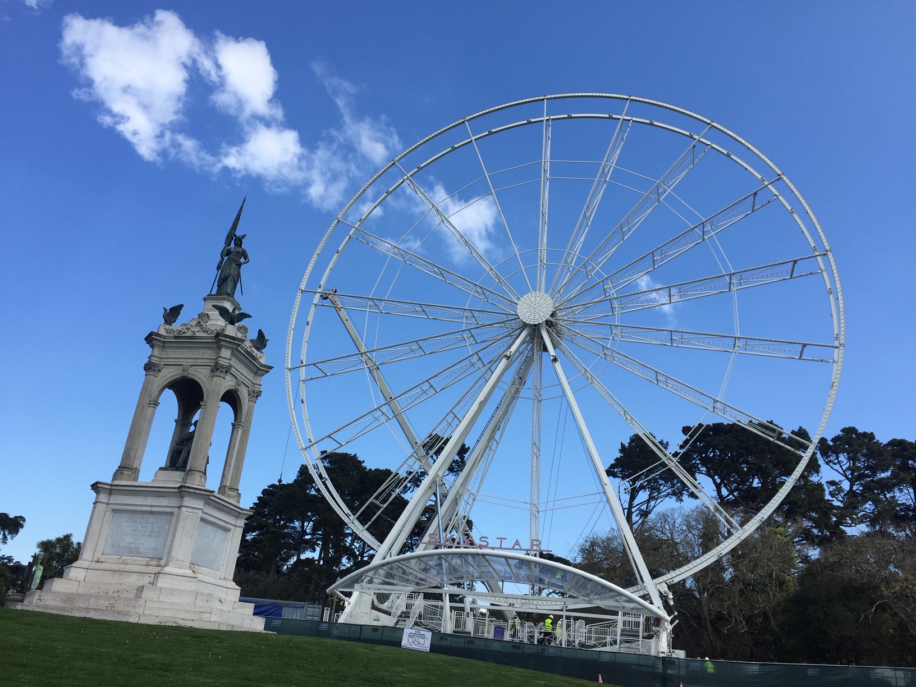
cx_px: 458
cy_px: 344
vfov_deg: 48.2
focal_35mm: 29
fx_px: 767
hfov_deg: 61.7
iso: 32
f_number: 2.2
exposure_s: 1/1721
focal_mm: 4.15
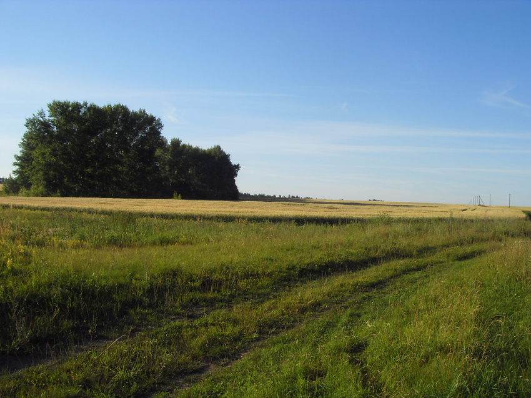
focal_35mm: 39
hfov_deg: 47.9
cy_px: 199
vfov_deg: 36.8
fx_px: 598
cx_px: 266
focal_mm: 6.6
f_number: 6.2
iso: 80
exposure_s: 1/250
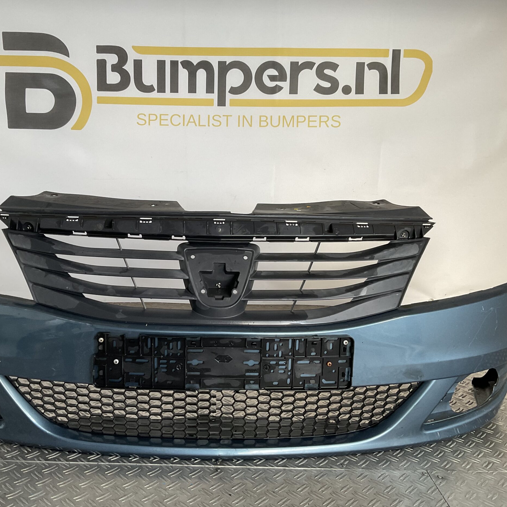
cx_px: 213
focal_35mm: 35
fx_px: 580
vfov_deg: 47.2
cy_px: 256
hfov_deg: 47.0
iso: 50
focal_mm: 3
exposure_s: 1/60
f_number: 1.8
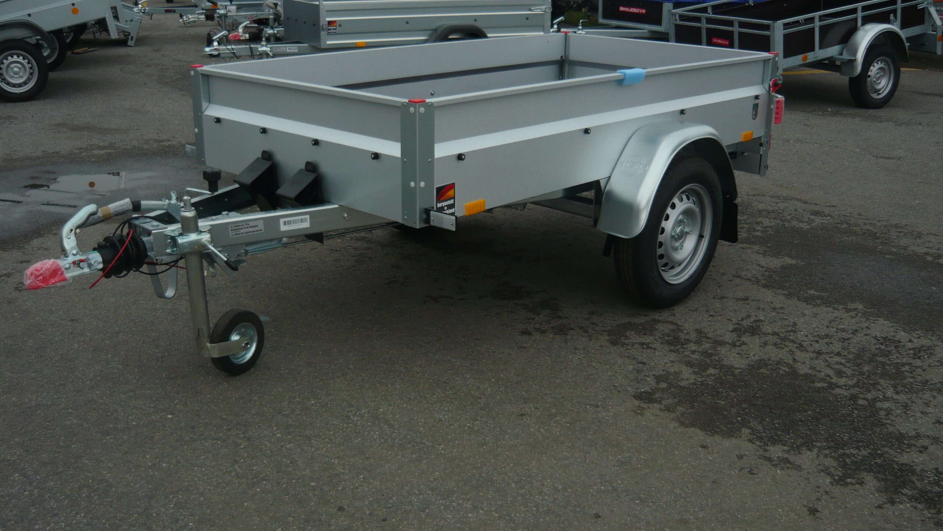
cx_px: 472
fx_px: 900
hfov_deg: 55.3
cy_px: 278
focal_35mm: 36
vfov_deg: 32.8
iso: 100
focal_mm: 5.5
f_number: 2.8
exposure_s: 1/400
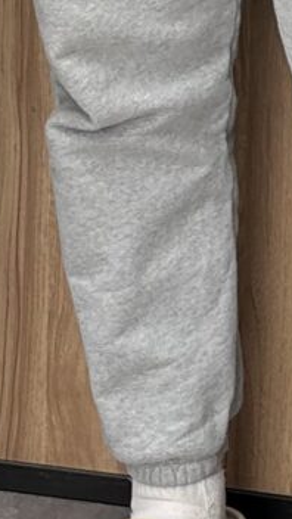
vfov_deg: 9.9
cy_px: -389
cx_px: 168
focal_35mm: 206
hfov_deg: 5.9
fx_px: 2836
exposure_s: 1/122
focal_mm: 5.96
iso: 40
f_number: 1.6
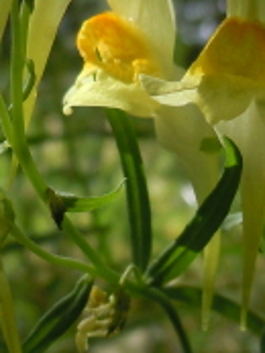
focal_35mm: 111
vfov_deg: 17.7
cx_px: 96
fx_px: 1132
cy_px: 186
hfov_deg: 13.3
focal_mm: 5.4
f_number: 3.5
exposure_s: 1/250
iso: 100
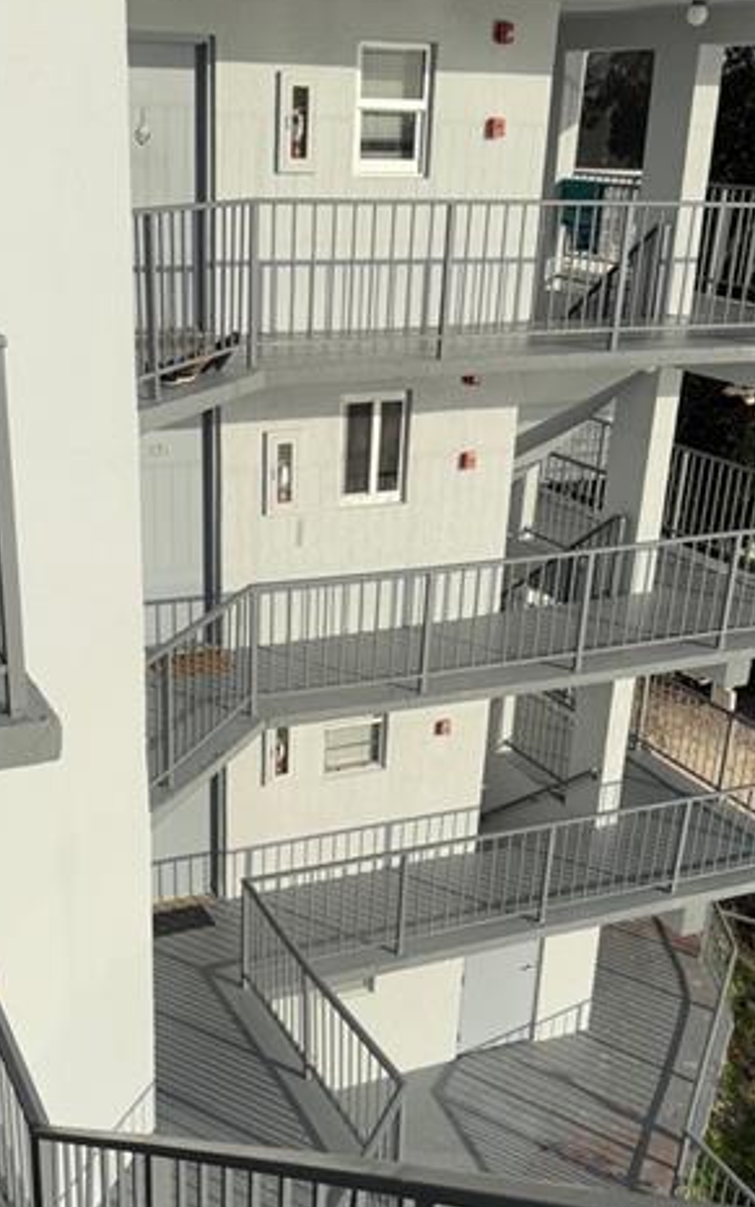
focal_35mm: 42
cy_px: 771
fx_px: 1381
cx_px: 298
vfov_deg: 46.7
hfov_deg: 30.5
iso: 80
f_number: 1.78
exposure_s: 1/8130
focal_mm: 6.76
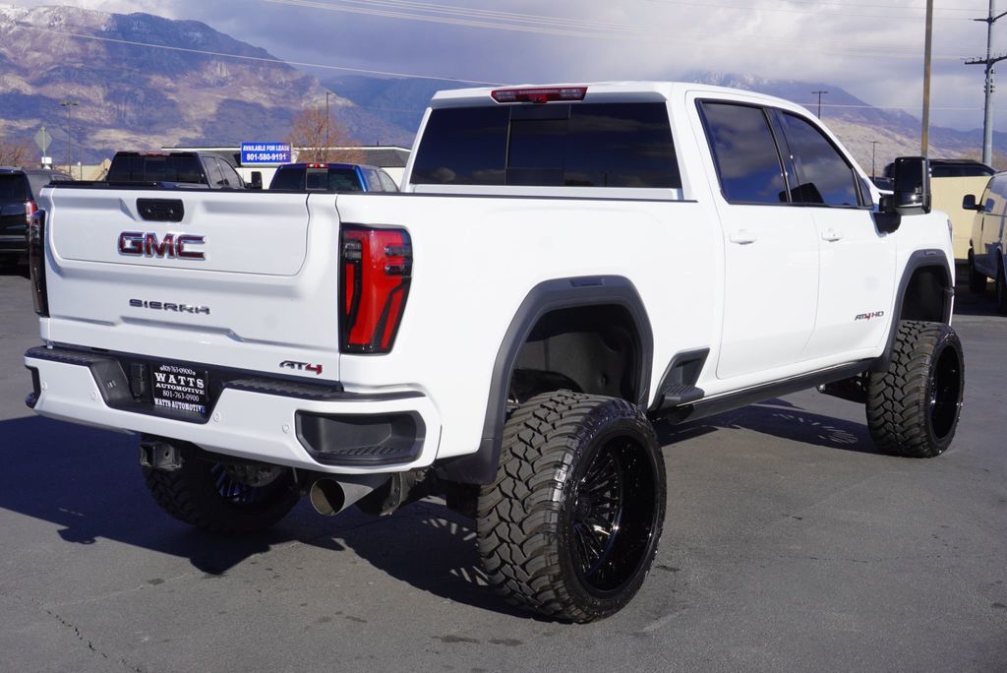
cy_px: 336
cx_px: 504
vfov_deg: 30.9
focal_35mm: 44
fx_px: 1217
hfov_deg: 44.9
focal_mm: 29
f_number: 11
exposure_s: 1/200
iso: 100
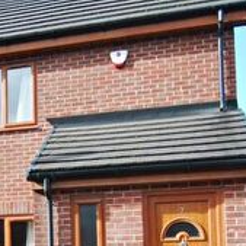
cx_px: -7
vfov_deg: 26.7
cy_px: 243
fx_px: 490
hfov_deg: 26.5
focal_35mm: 61
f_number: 6.3
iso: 100
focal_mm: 11.5
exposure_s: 1/160
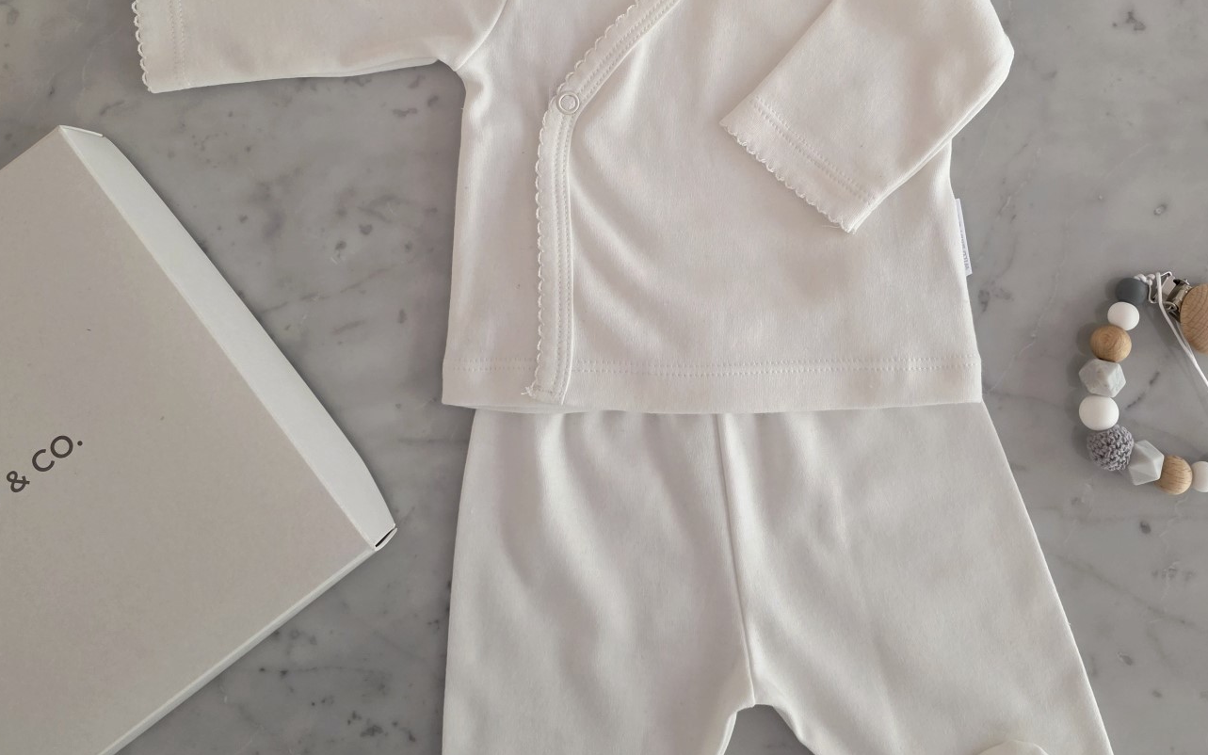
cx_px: 669
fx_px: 1251
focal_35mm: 38
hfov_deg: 51.4
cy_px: 200
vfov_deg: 33.0
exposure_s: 1/101
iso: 320
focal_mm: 6.3
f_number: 1.7
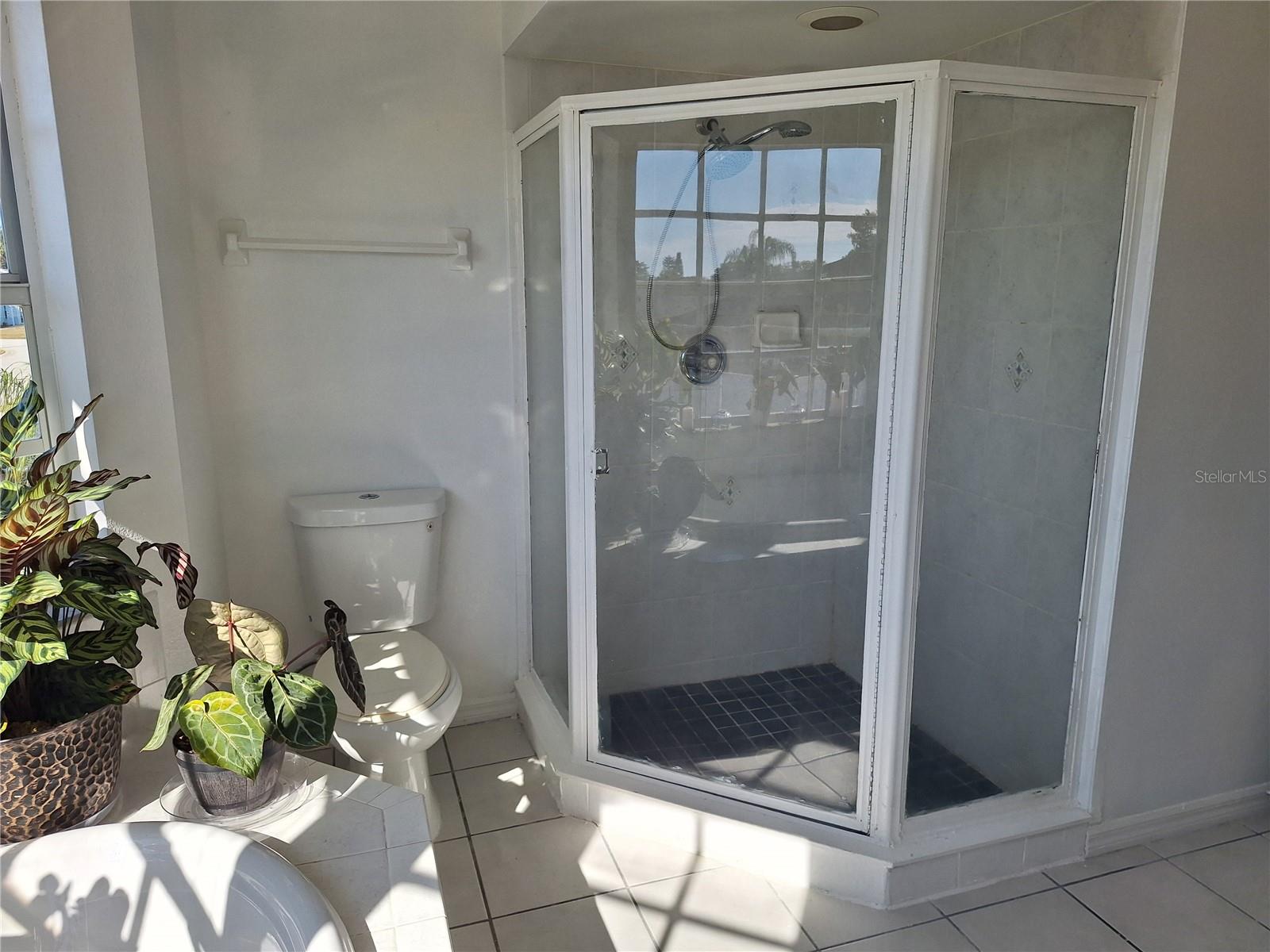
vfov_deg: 58.9
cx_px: 635
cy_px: 476
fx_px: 844
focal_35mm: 23
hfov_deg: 73.9
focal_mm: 5.54
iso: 40
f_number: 1.8
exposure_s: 1/1277
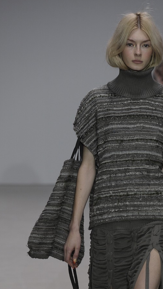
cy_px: 231
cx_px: 147
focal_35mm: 349
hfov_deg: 3.5
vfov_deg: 6.2
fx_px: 2683
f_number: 5
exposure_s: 1/500
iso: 1000
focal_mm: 200
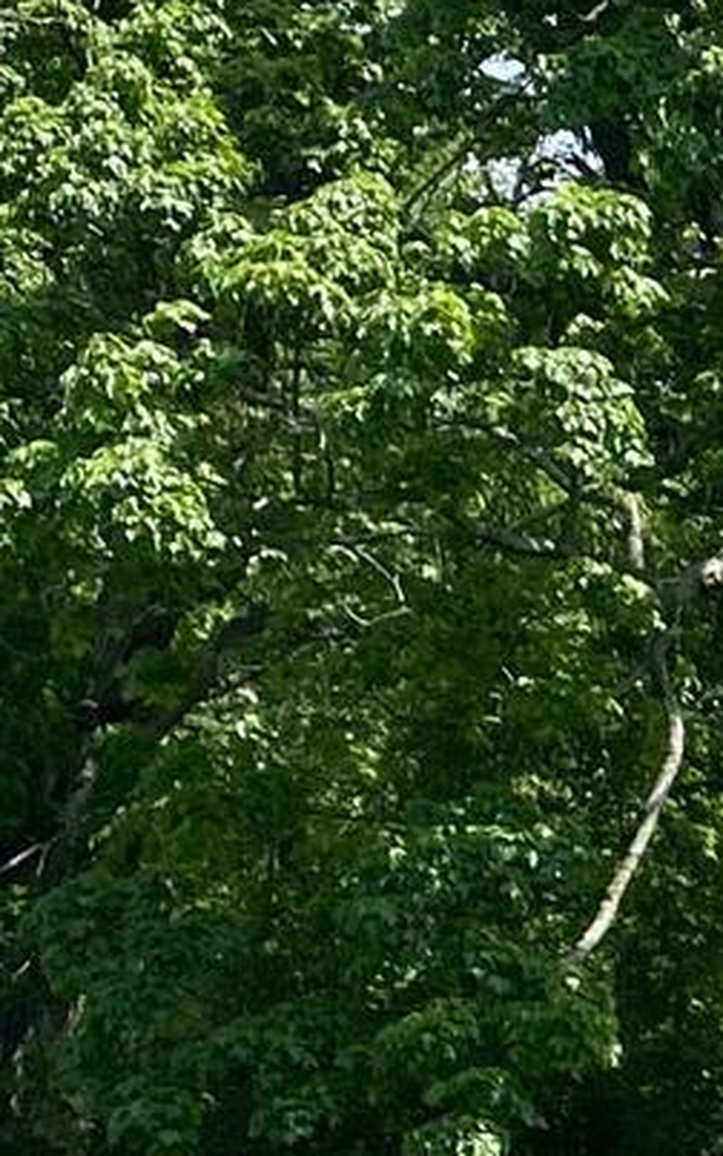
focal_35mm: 140
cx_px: 2221
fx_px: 4412
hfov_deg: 8.0
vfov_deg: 14.8
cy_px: 952
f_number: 1.8
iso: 32
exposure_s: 1/1565
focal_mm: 4.25
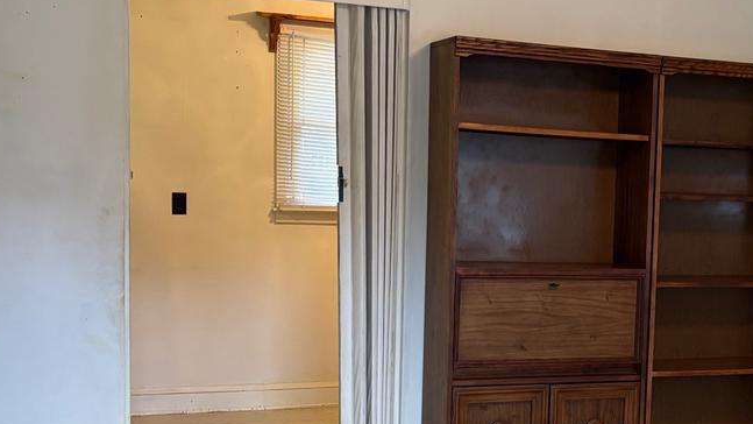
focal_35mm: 63
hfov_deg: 32.1
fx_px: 1258
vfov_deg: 19.1
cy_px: 285
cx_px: 637
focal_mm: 5.96
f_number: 1.6
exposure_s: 1/60
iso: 250
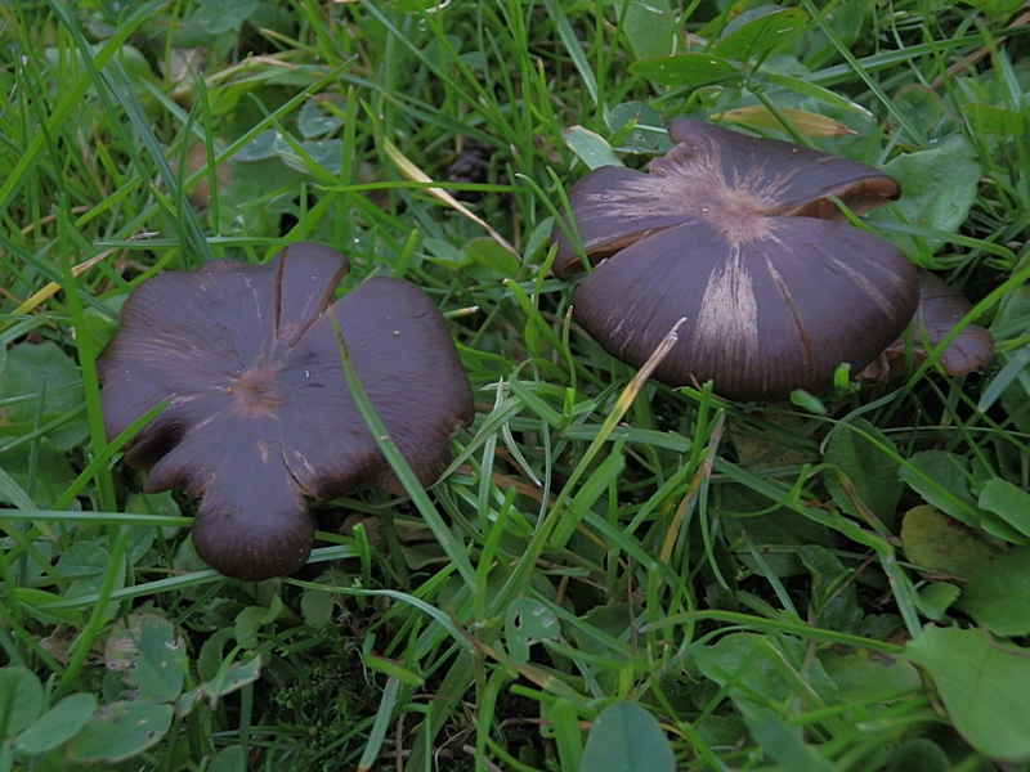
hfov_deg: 50.1
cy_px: 386
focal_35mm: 37
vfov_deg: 38.7
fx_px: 1101
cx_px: 515
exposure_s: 1/320
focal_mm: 6.7
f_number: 3.9
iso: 250
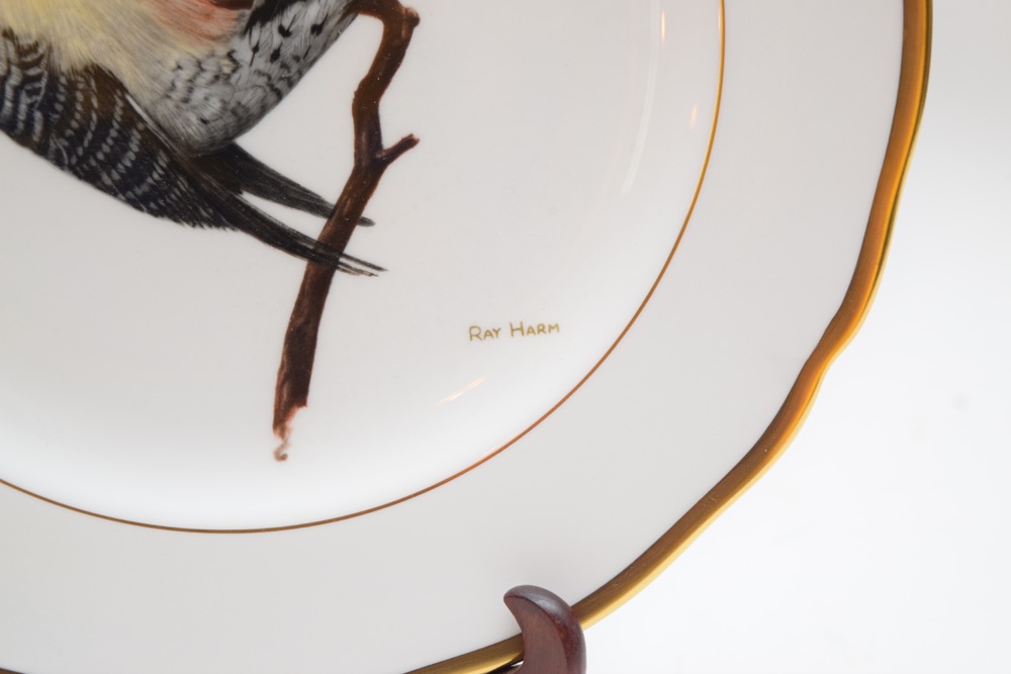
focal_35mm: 82
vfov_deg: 16.6
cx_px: 506
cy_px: 337
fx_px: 2317
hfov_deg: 24.6
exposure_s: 1/60
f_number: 5.6
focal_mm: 55
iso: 900
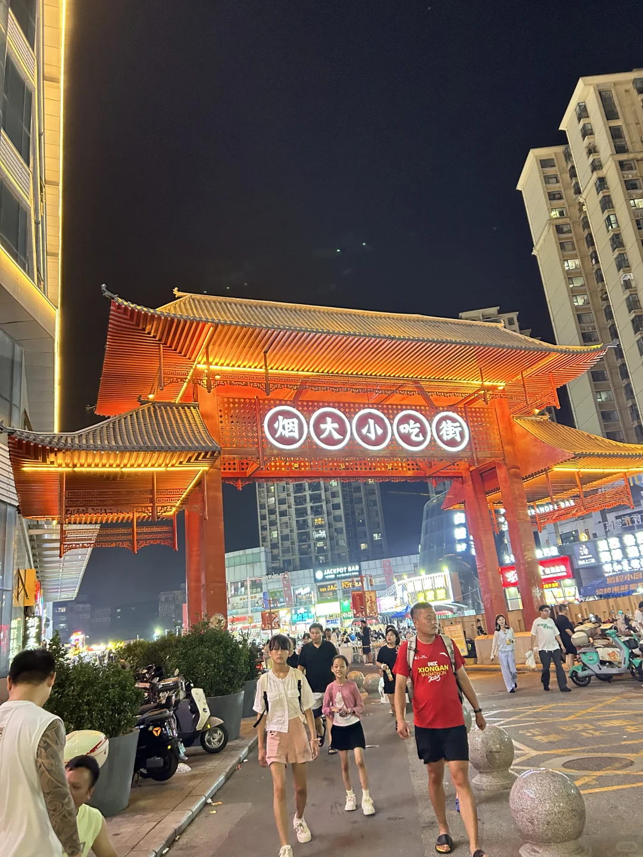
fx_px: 644
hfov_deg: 53.1
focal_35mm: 26
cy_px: 428
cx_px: 322
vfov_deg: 67.3
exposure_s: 1/50
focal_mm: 5.7
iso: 500
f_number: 1.5
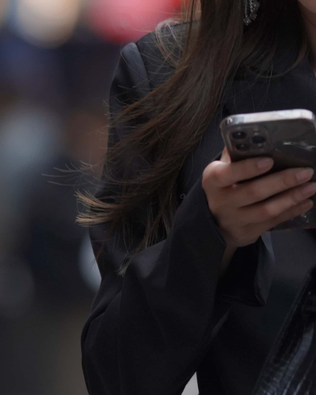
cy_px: 450
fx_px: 7858
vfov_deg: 2.9
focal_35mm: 672
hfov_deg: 2.3
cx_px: 351
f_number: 2.2
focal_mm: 135
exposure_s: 1/500
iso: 500
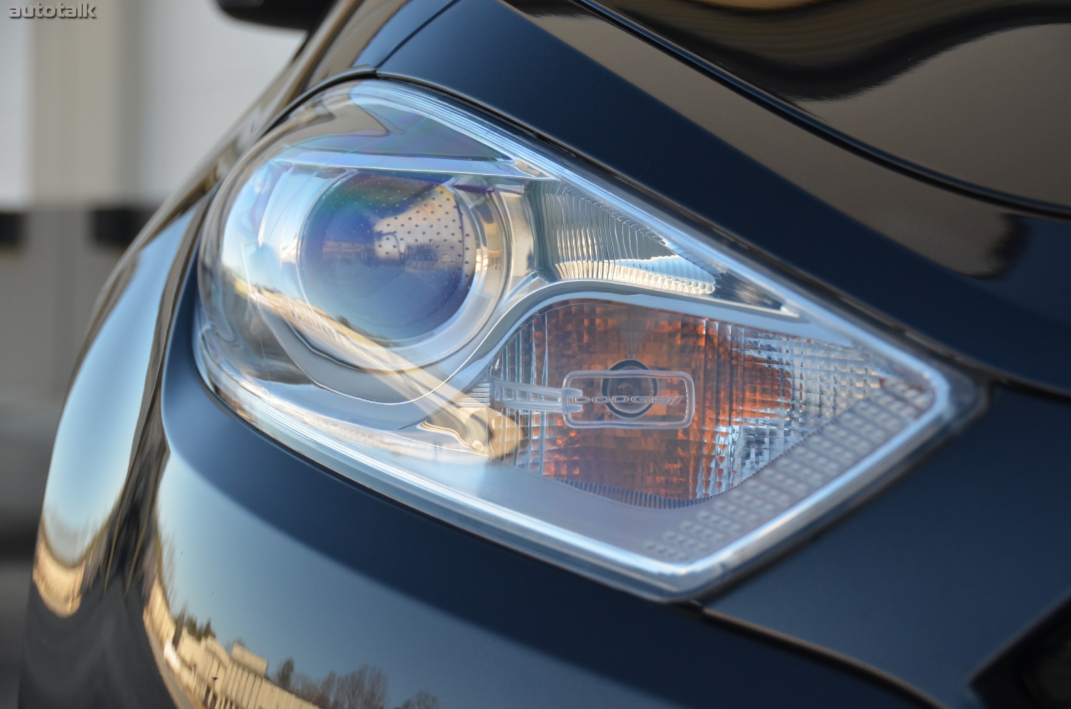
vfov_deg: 16.2
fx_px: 2494
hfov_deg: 24.2
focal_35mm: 84
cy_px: 354
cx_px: 536
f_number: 4.8
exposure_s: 1/1000
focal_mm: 56
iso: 640
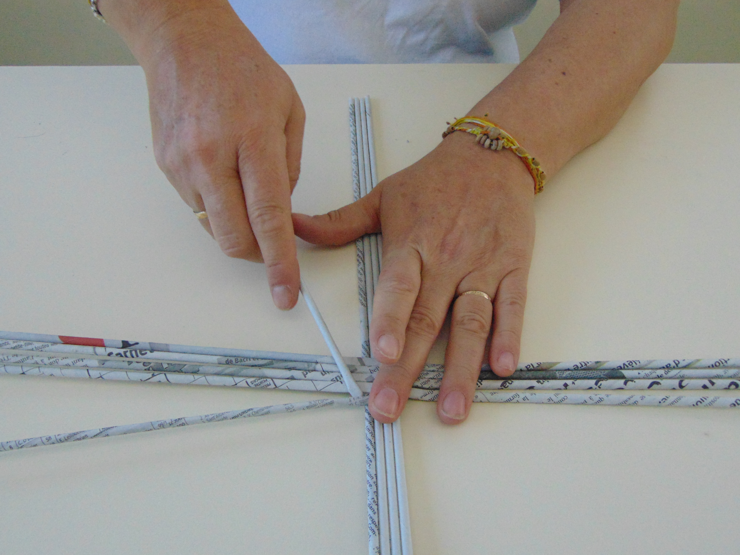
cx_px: 370
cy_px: 278
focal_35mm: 30
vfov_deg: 46.8
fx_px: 641
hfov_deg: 60.0
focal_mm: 5.4
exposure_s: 1/200
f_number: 3.1
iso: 500
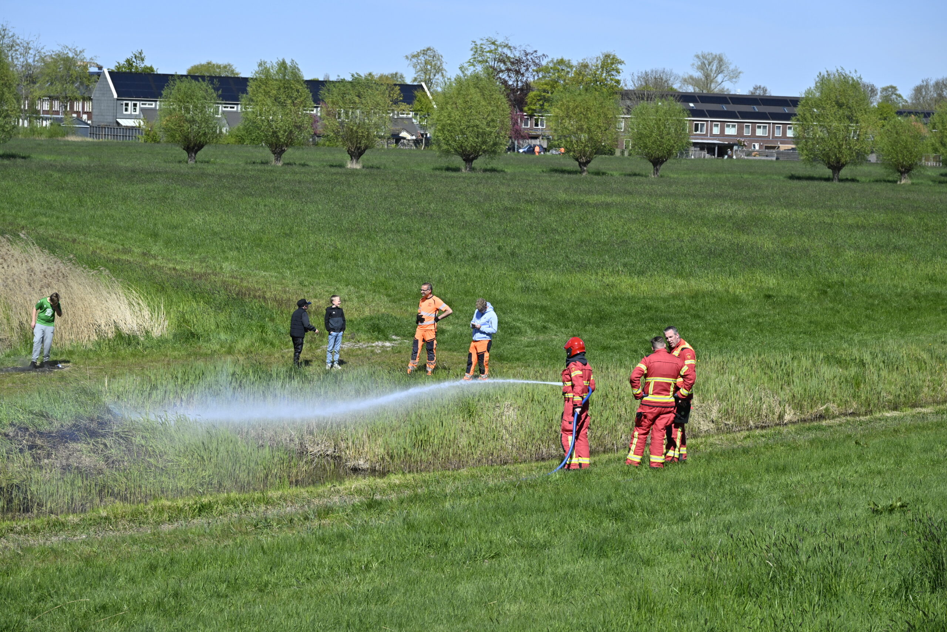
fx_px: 2341
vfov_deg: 15.4
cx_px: 474
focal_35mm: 89
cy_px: 316
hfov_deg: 22.9
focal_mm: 89
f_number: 6.3
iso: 200
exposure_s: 1/1250
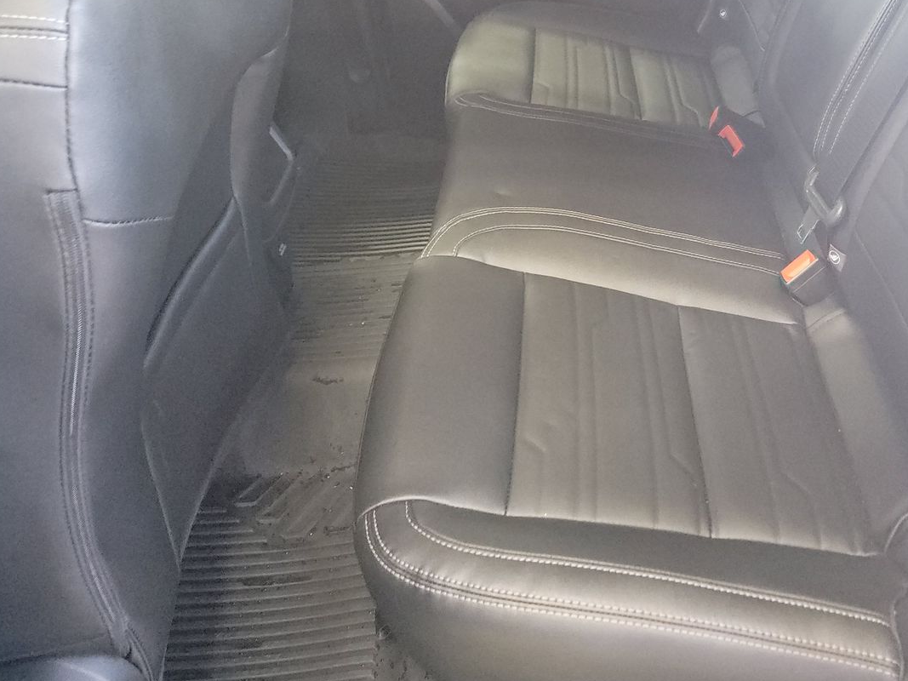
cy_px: 186
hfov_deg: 51.2
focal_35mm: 36
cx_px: 521
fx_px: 944
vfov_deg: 38.8
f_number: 1.8
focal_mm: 6.7
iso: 3075
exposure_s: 1/59
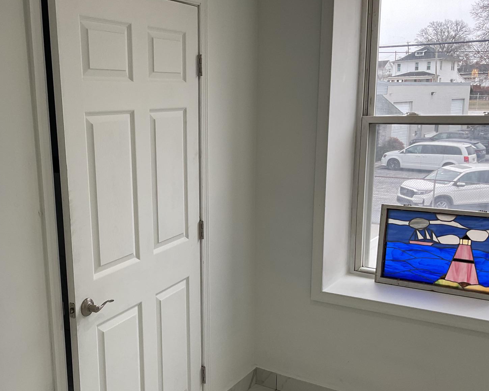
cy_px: 228
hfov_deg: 45.1
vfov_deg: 37.2
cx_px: 162
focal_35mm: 40
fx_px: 579
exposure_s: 1/120
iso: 32
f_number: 1.8
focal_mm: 3
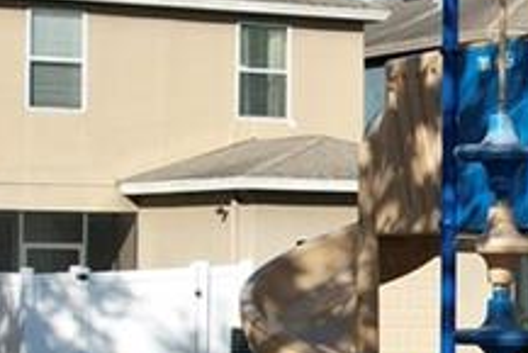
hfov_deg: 12.3
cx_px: 676
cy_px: 246
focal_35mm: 162
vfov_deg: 8.5
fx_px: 2377
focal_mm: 8.38
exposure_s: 1/500
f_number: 2.8
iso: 120
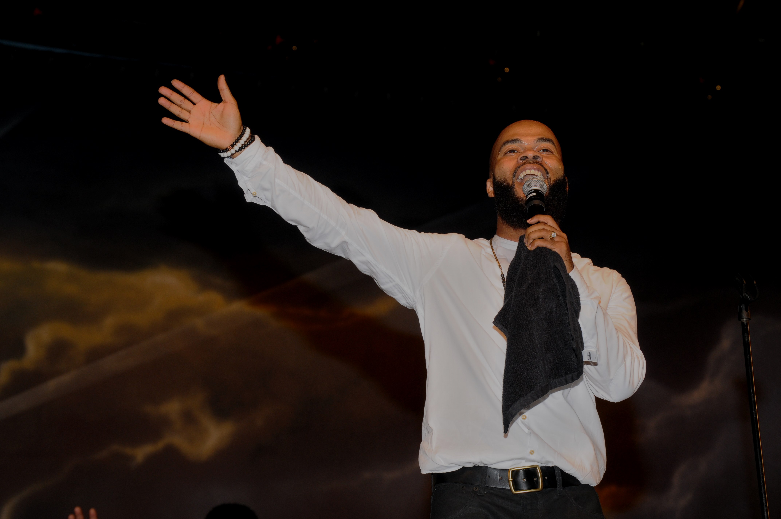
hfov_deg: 14.4
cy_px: 260
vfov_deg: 9.6
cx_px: 390
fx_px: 3088
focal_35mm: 142
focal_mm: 95
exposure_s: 1/100
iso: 320
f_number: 8
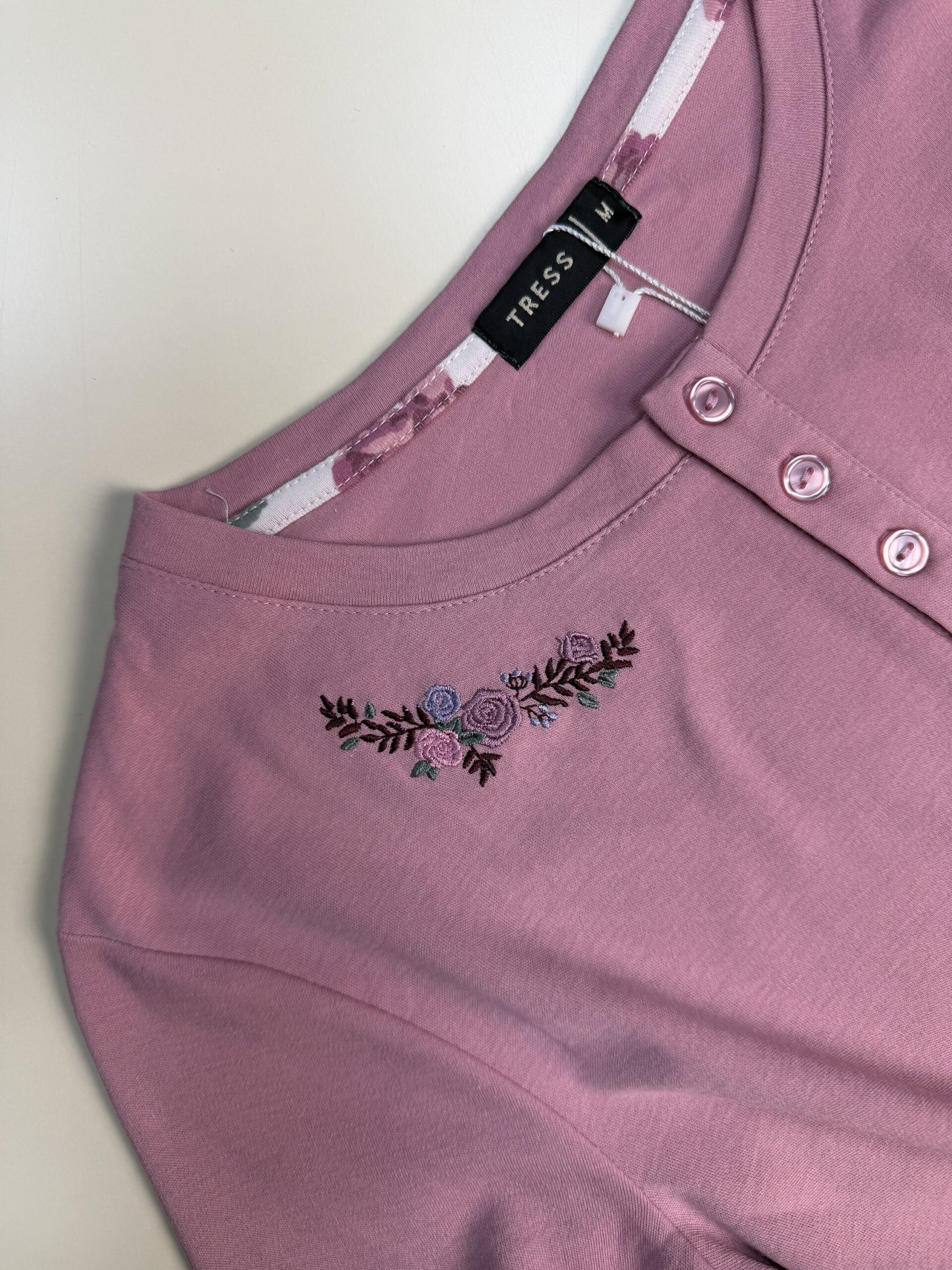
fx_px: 880
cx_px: 476
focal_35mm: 24
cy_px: 635
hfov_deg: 56.8
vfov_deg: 71.6
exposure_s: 1/403
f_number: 1.78
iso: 80
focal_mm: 6.76
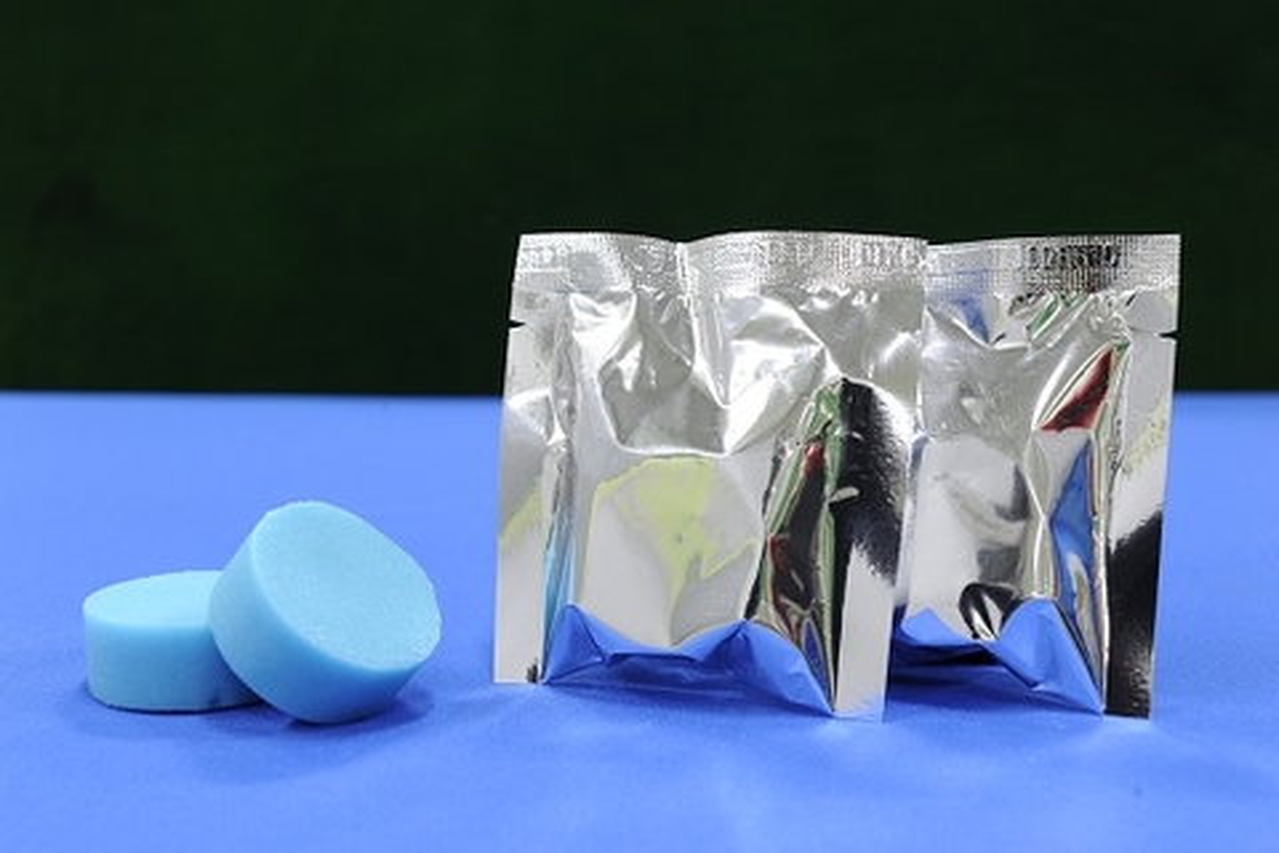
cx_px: 640
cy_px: 426
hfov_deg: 54.4
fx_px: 1243
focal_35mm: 35
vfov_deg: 37.9
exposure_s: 1/10
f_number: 8
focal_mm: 35
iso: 400
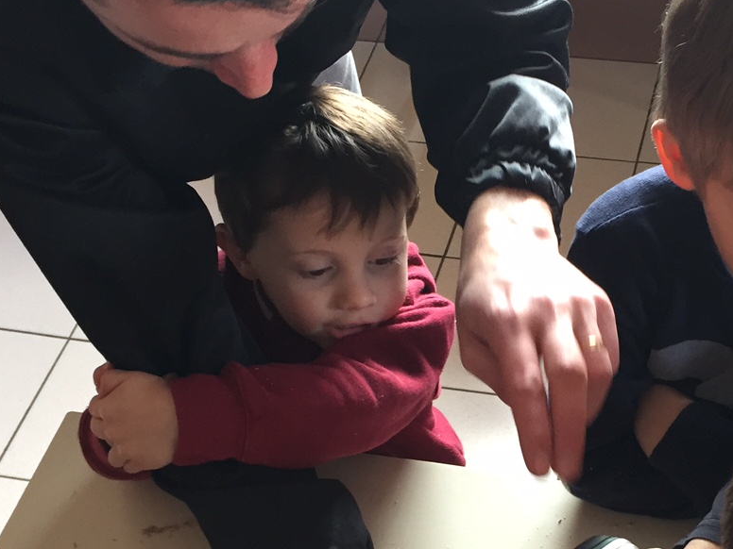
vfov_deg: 23.7
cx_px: 508
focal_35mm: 61
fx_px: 1292
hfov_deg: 31.3
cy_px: 440
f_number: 2.2
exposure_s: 1/33
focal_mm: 4.15
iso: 100
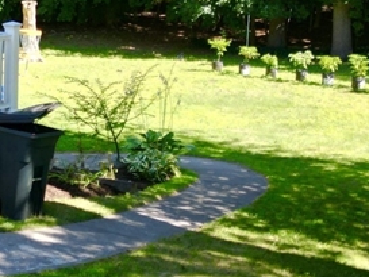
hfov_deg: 20.1
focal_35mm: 90
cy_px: 88
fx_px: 960
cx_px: -97
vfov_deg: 16.4
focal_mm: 6.72
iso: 100
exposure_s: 1/1000
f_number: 1.7
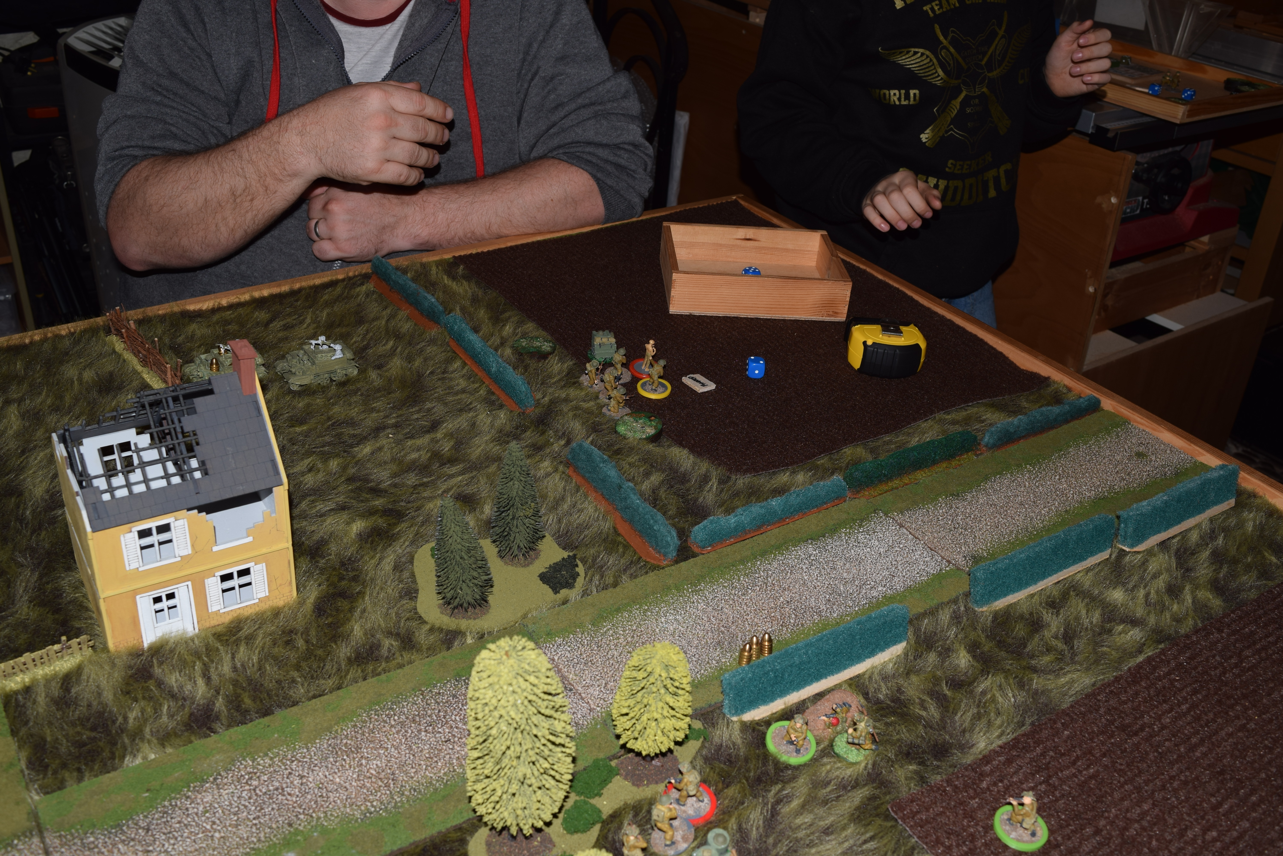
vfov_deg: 38.4
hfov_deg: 55.1
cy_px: 428
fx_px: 1229
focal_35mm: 34
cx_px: 642
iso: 100
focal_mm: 23
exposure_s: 1/60
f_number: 8
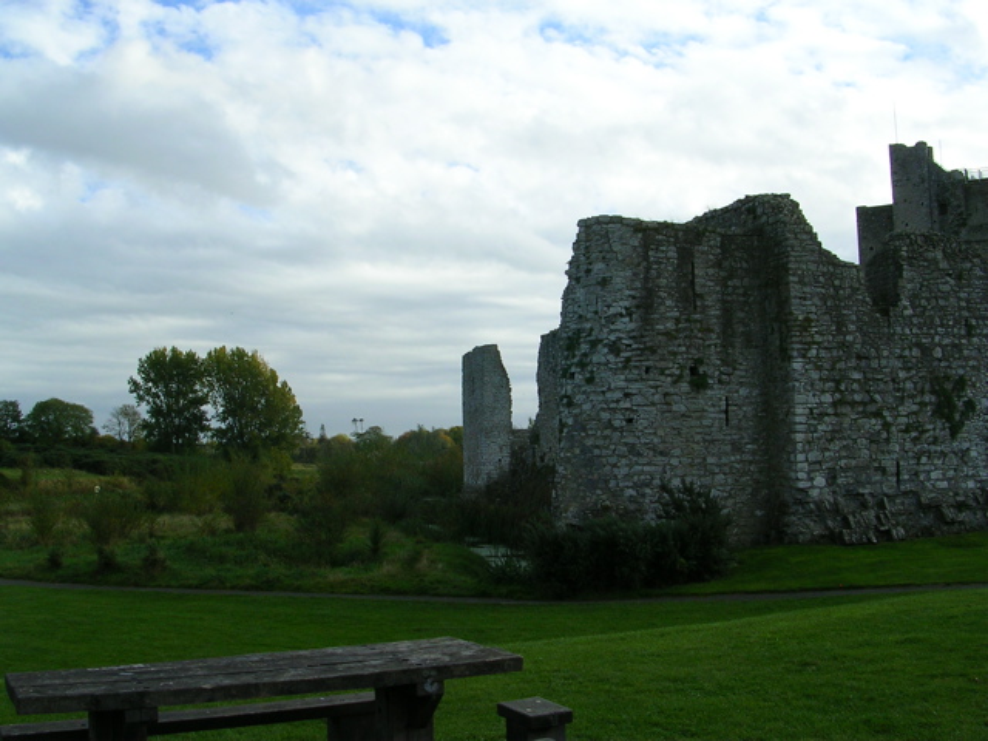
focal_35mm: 38
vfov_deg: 37.7
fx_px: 1085
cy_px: 370
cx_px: 494
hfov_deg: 49.0
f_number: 5.6
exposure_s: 1/251
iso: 50
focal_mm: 5.8
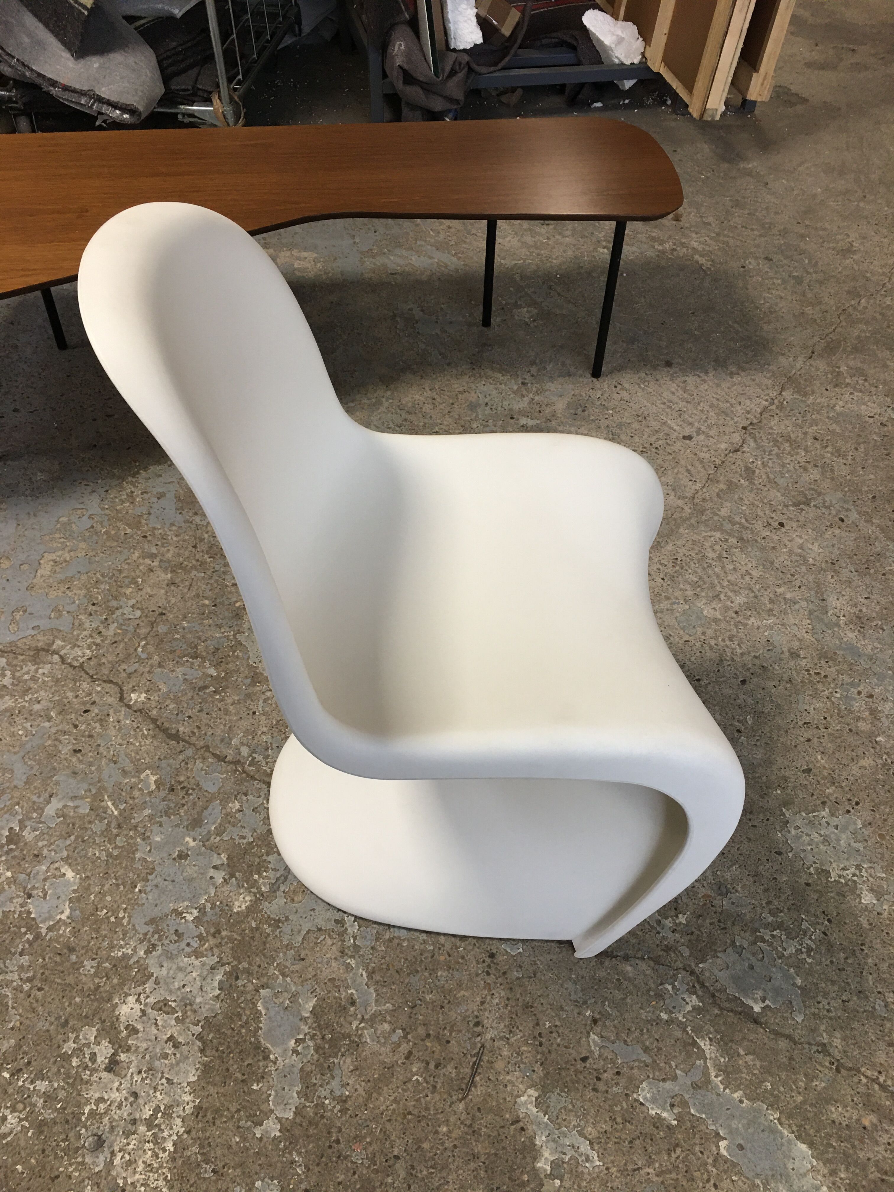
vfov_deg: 61.7
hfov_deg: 48.2
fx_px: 999
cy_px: 596
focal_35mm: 29
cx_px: 447
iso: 64
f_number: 2.2
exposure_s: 1/17
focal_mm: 4.15
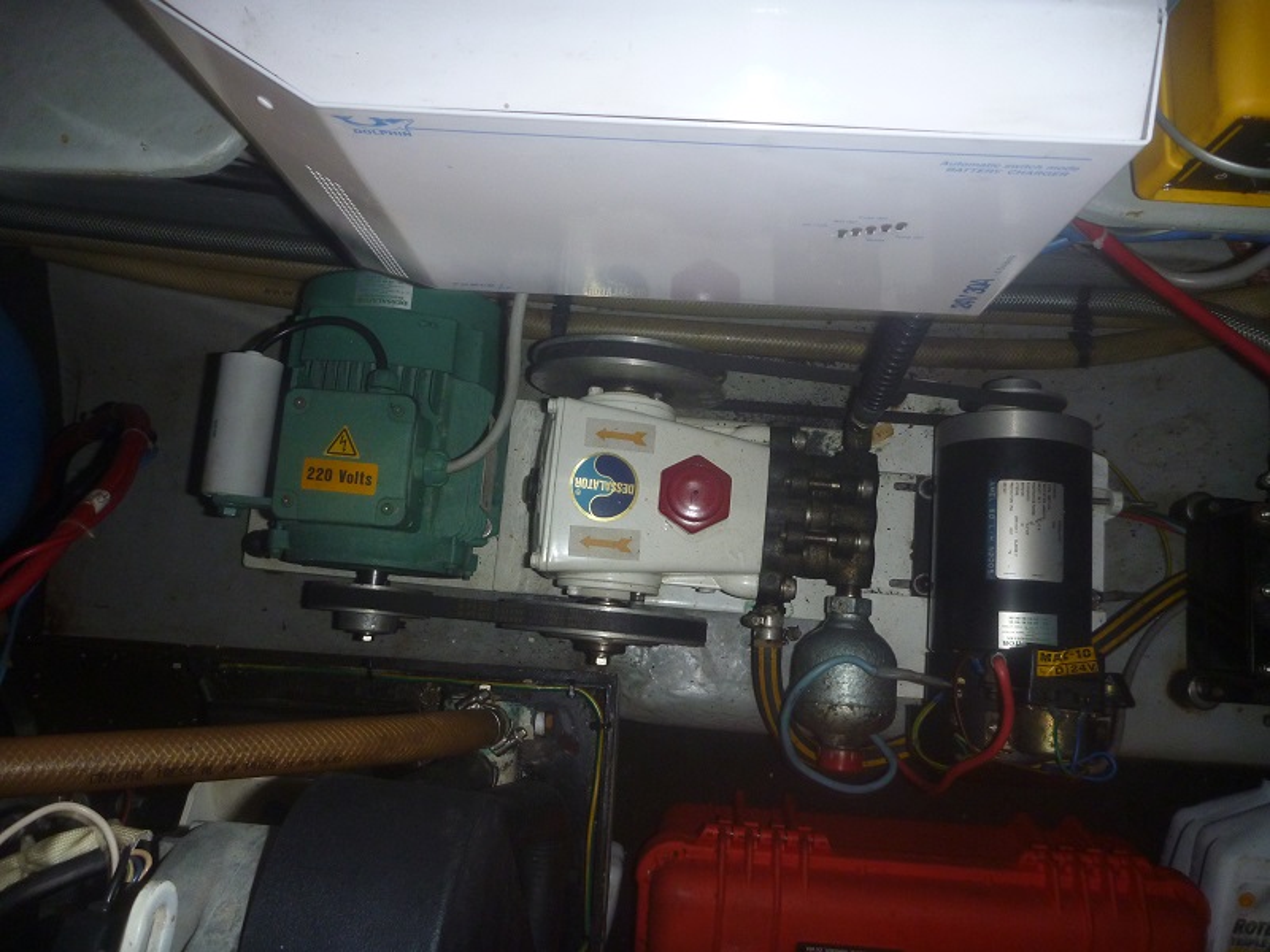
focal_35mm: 28
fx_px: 1027
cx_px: 635
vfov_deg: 49.7
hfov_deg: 63.4
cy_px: 476
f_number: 3.3
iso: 200
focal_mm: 4.9
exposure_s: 1/30
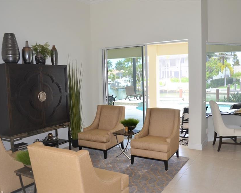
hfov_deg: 57.1
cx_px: 131
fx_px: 221
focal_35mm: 31
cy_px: 98
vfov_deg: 47.1
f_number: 3.5
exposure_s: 1/125
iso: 320
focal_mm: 18
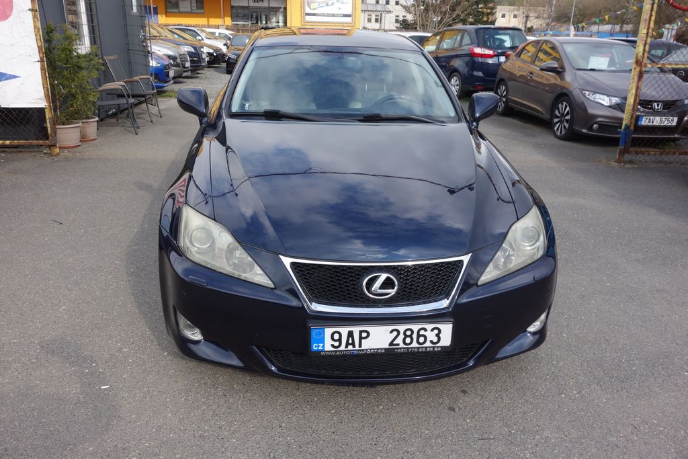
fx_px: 535
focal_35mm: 28
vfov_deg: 46.4
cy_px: 230
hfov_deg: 65.5
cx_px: 344
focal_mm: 10.4
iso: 125
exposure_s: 1/160
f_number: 5.6
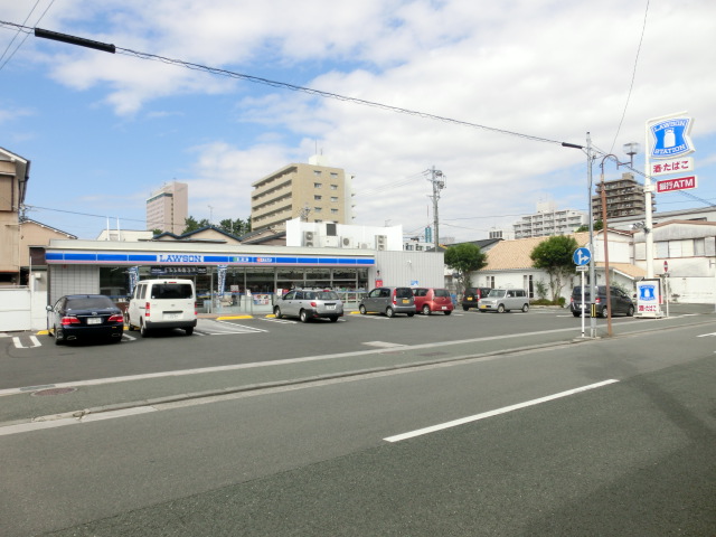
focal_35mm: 24
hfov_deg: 71.6
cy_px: 268
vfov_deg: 56.8
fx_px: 496
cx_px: 358
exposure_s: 1/1000
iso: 80
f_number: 3
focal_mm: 4.24
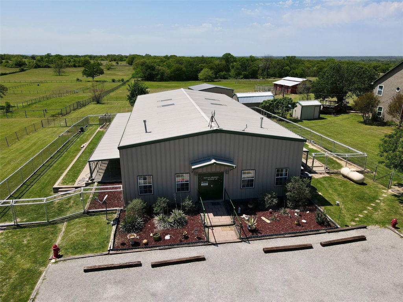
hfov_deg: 71.6
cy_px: 151
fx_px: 279
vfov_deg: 56.8
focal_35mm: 24
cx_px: 202
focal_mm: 4.5
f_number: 2.8
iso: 100
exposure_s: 1/1000
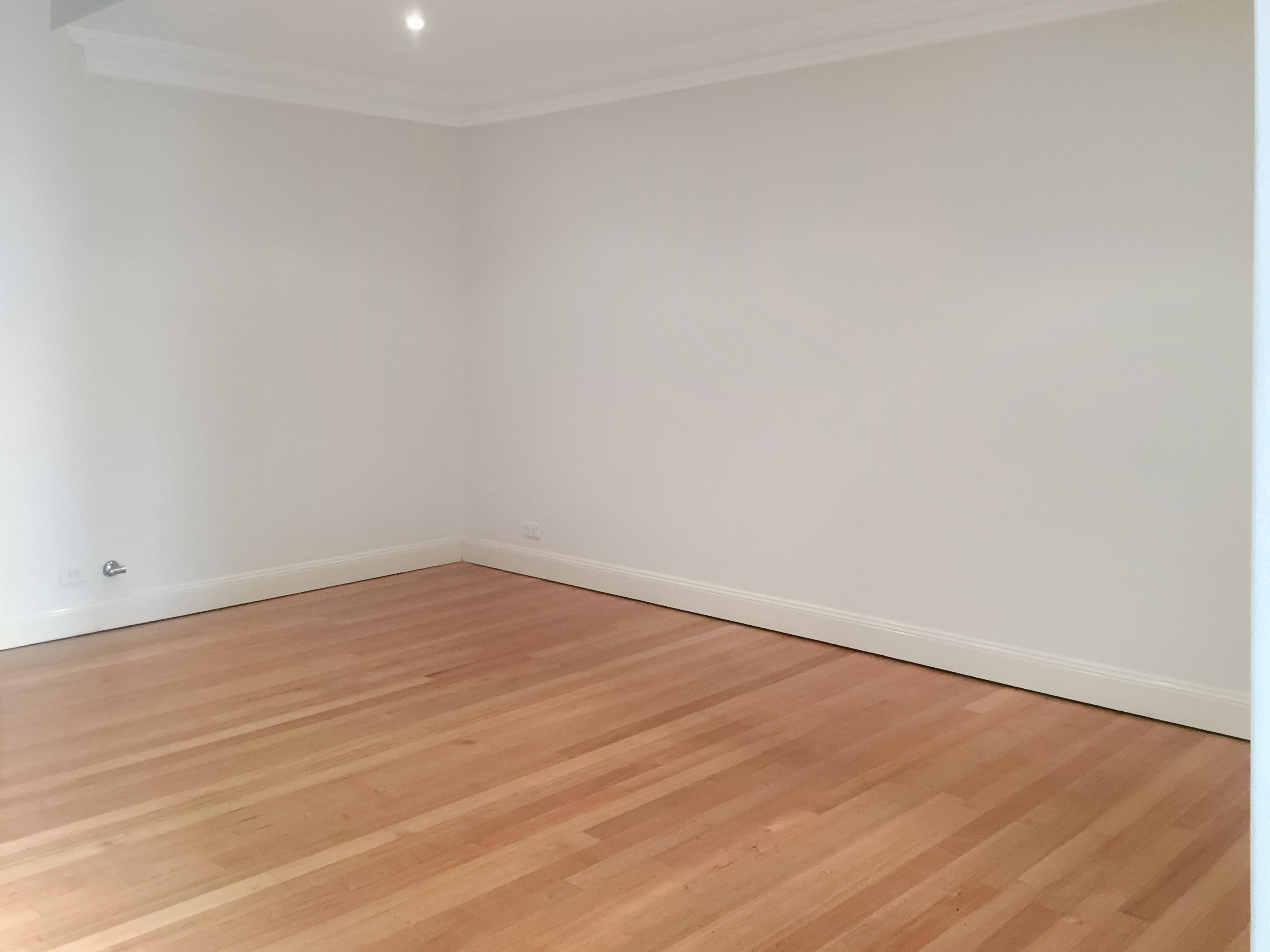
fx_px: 1137
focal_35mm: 31
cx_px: 635
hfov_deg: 58.4
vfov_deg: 45.4
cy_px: 476
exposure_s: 1/33
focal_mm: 3.3
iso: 125
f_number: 2.4
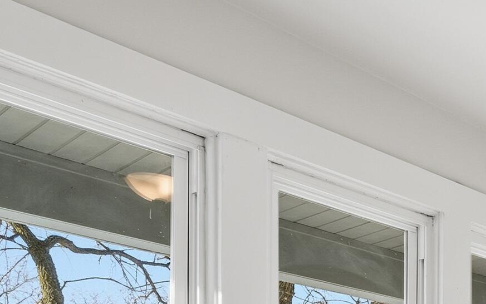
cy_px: 475
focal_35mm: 58
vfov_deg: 19.2
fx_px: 765
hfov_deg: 24.2
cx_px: 791
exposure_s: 1/1600
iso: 100
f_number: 8
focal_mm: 16.5
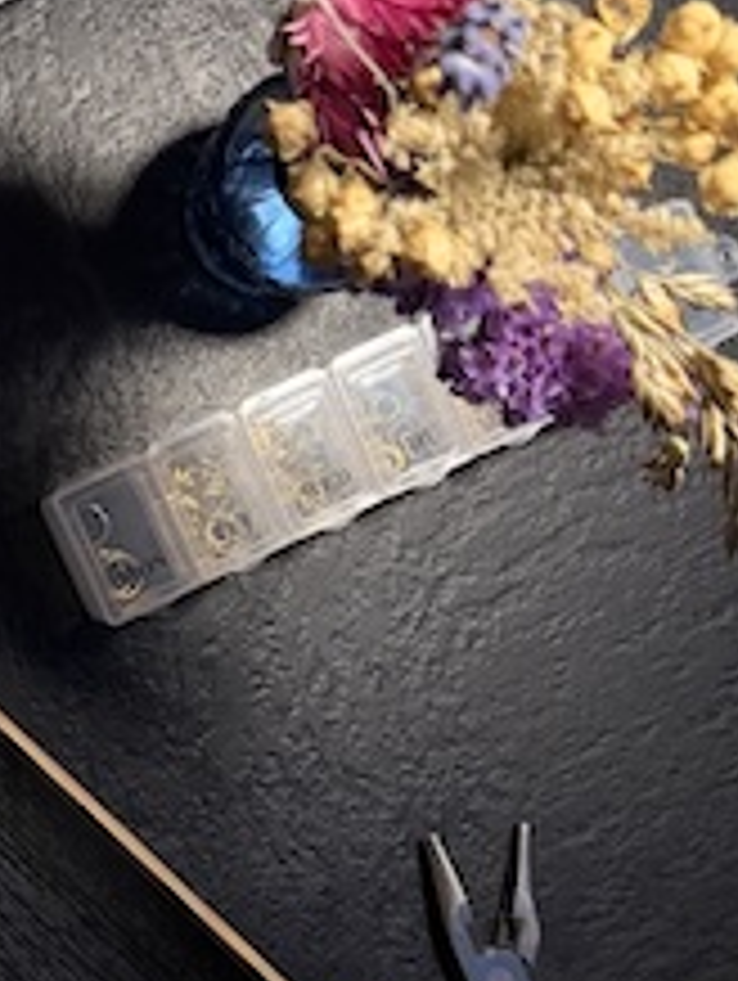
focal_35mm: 66
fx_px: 1872
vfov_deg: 29.3
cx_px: -104
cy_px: 594
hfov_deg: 21.0
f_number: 1.78
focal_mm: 6.76
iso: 250
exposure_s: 1/50
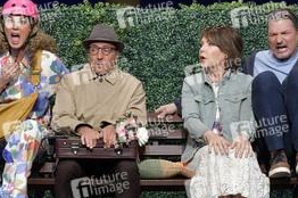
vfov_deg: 9.7
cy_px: 100
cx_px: 115
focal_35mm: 141
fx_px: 1166
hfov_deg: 14.6
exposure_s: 1/160
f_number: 5.6
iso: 1250
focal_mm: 82
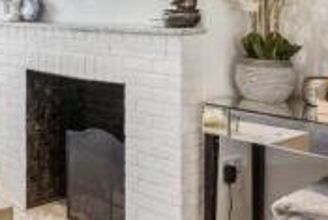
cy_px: 16
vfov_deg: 22.1
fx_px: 547
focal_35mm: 60
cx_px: -12
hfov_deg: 30.6
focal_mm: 16
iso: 100
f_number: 8
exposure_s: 1/5
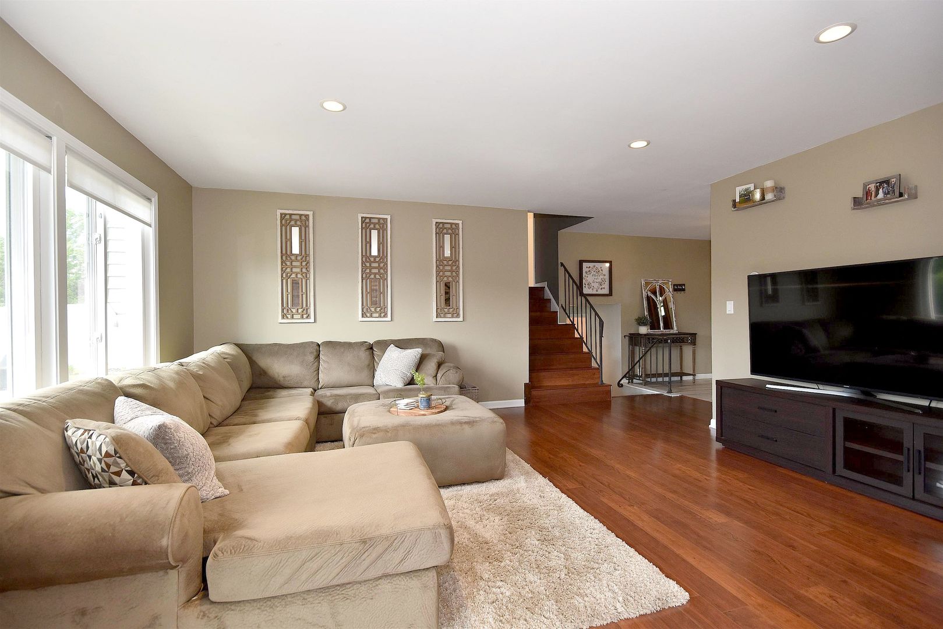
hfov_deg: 95.0
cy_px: 314
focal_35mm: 16
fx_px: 432
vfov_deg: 72.1
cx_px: 472
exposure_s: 1/30
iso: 320
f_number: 8
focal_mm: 11
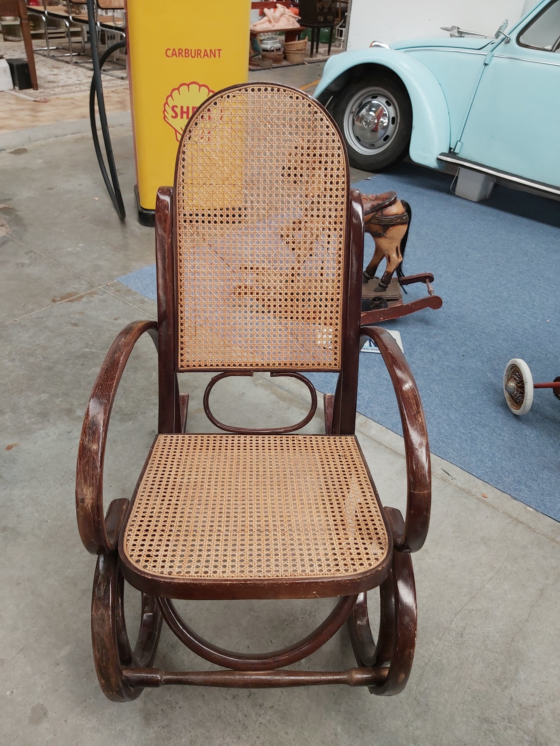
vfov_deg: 67.3
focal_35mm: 26
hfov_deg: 53.1
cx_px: 280
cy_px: 373
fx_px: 561
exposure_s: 1/50
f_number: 1.7
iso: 100
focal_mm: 3.92
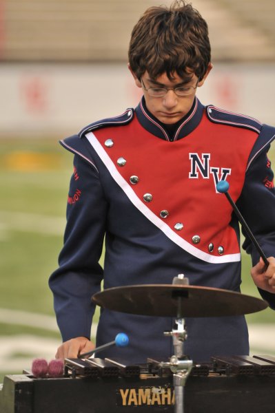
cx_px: 138
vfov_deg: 6.9
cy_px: 206
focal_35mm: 300
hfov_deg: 4.6
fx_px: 3443
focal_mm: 200
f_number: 2.8
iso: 800
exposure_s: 1/320
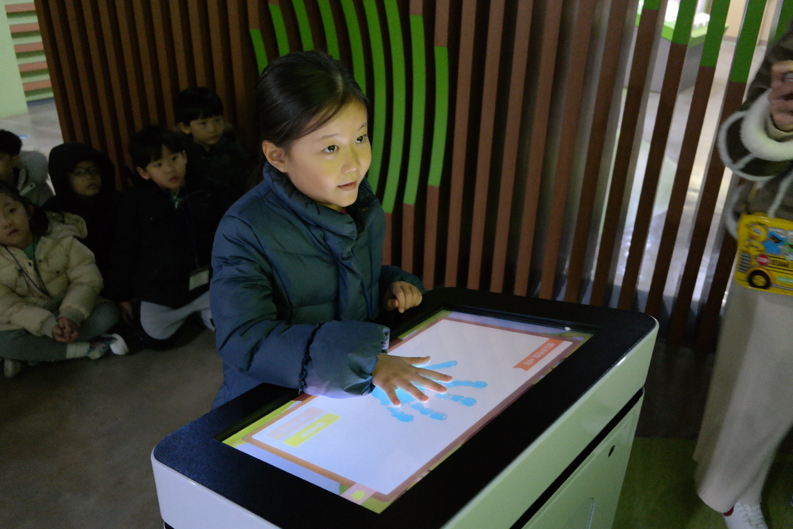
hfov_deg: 61.9
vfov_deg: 43.6
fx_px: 661
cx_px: 396
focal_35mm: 30
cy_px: 264
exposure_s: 1/40
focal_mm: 20
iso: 1600
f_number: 3.5
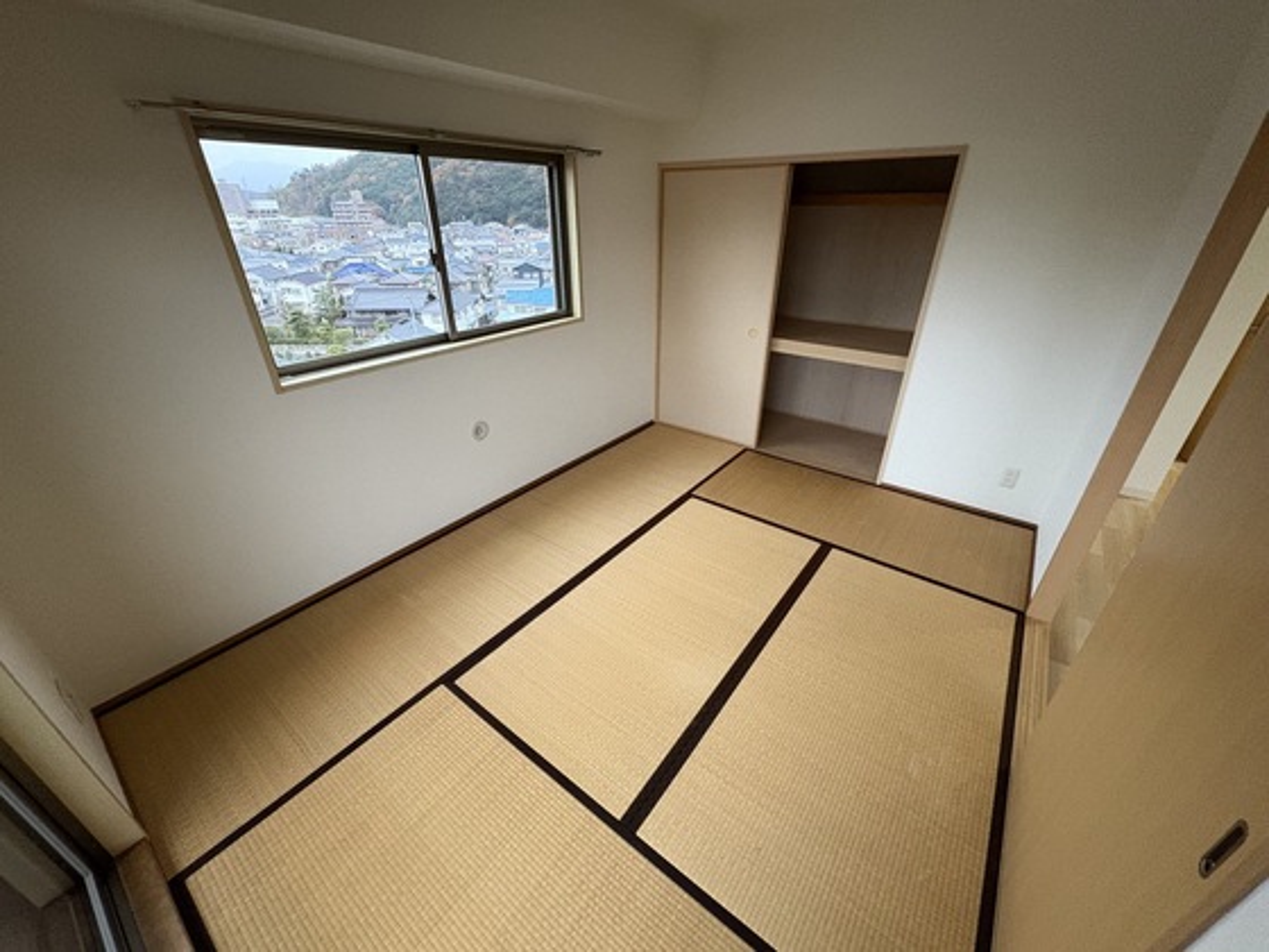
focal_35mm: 14
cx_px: 634
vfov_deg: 85.7
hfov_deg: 102.1
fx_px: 513
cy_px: 476
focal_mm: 2.22
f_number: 2.2
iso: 640
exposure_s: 1/40
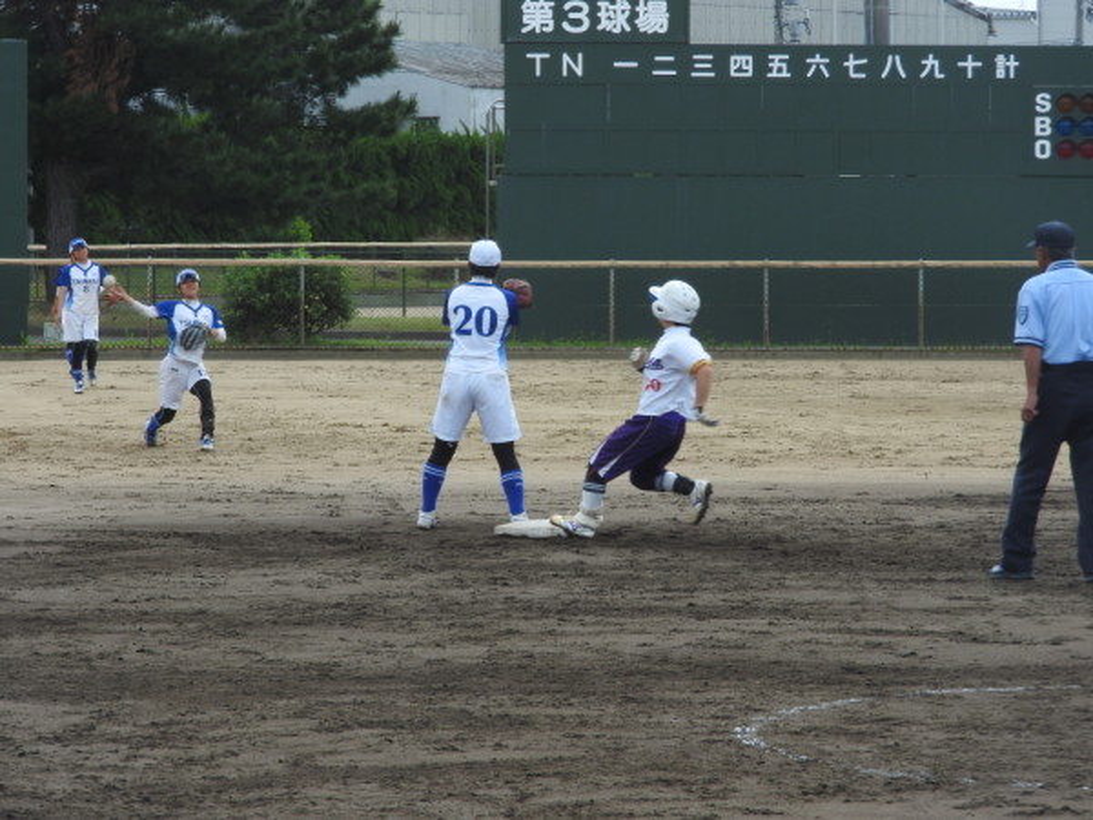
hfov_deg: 11.0
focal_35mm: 180
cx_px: 546
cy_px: 410
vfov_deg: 8.2
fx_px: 5683
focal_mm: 32.2
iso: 100
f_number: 5.3
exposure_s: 1/200
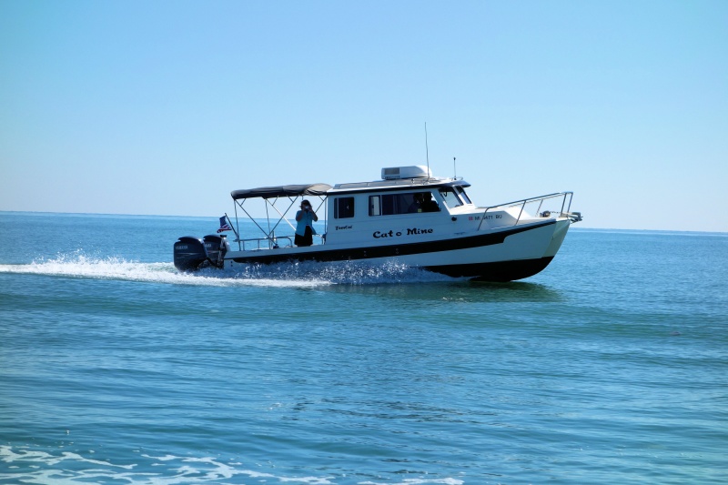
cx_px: 364
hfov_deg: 20.4
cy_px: 242
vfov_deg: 13.7
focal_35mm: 100
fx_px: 2022
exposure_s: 1/800
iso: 125
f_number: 6.3
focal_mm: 37.1
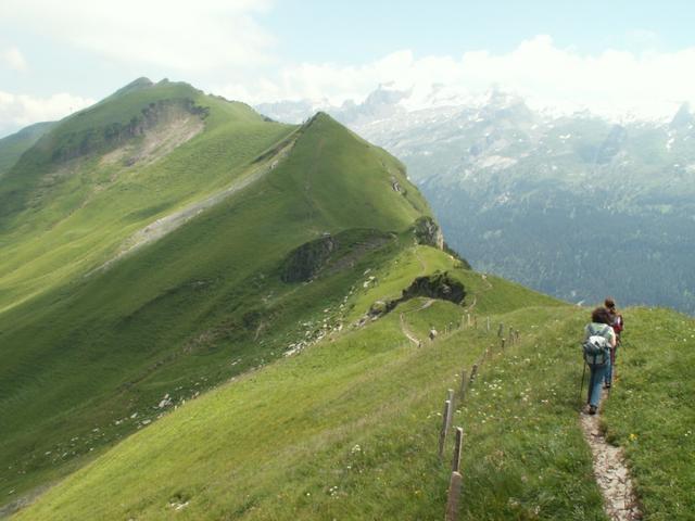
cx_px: 348
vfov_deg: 40.7
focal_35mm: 35
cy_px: 260
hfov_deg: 52.6
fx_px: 703
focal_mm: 5.86
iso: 50
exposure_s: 1/80
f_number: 8
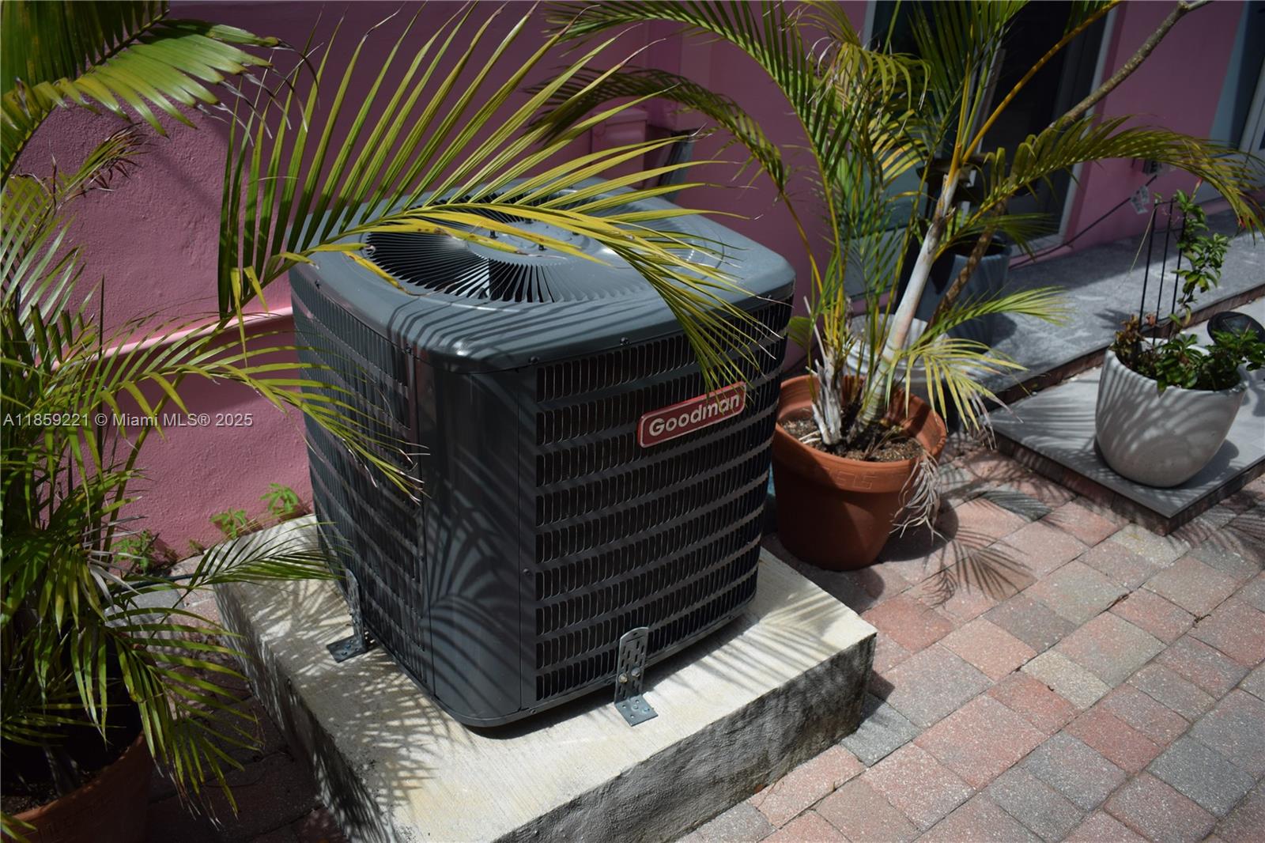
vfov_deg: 43.6
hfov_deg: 61.9
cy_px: 422
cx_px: 632
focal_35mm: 30
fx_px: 1054
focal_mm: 20
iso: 100
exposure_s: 1/1000
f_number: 3.5
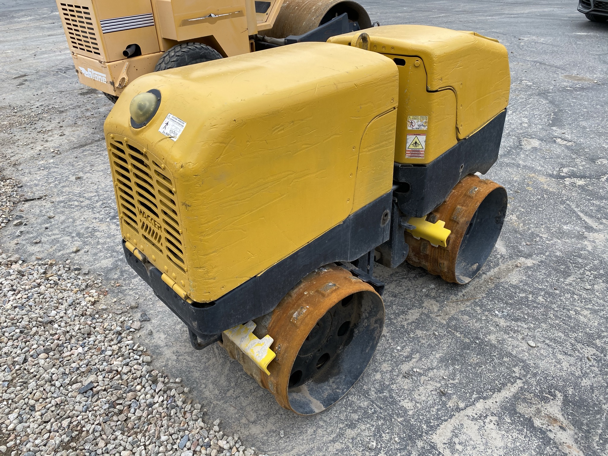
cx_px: 304
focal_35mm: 26
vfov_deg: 53.1
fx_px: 457
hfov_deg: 67.3
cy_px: 228
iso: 32
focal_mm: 4.25
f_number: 1.8
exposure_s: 1/187
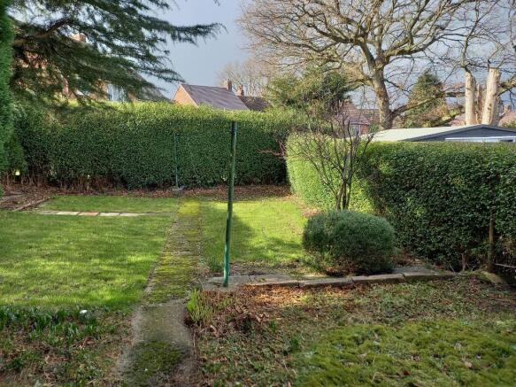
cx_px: 258
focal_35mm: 25
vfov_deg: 54.9
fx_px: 373
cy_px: 194
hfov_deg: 69.4
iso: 50
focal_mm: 4.65
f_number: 1.8
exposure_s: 1/133
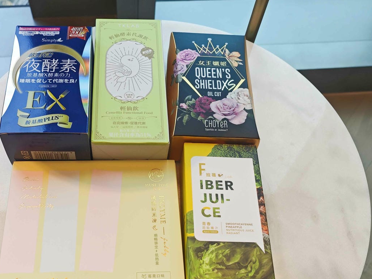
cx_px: 156
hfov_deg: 52.4
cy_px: 162
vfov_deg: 40.6
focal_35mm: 35
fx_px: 376
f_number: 2.8
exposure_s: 1/120
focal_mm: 8.72
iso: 200
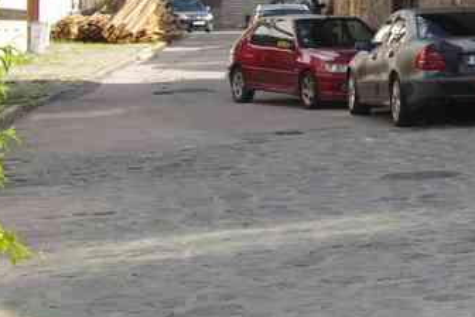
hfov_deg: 15.9
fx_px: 1584
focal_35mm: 120
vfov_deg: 11.1
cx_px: 676
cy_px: -102
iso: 200
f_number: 9
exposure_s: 1/50
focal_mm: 26.9
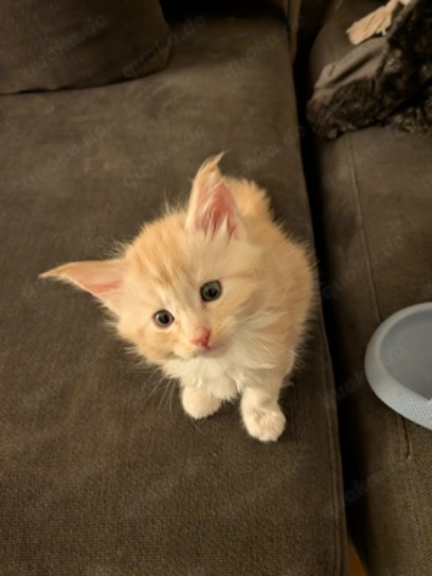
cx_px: 216
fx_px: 399
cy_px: 288
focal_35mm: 24
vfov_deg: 71.6
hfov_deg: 56.8
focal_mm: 4.53
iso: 1155
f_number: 1.7
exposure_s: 1/16.7
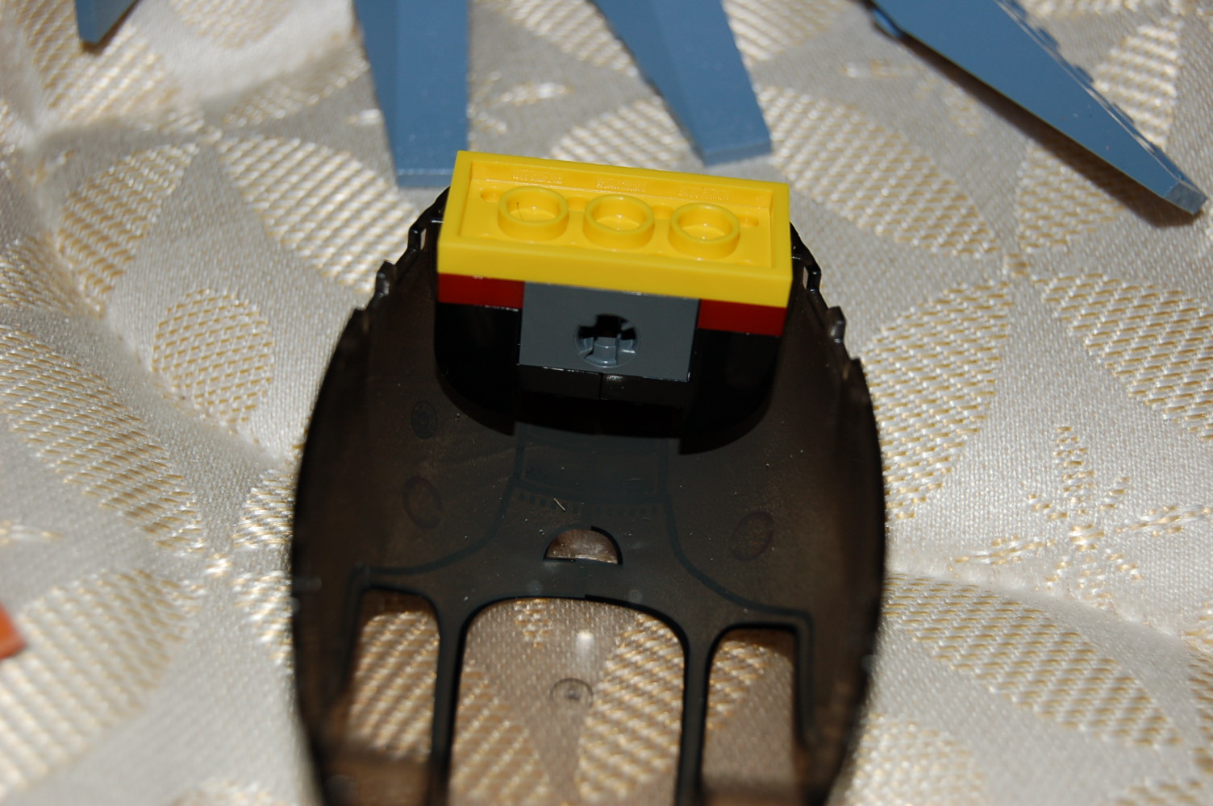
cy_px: 403
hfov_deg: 33.4
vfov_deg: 22.6
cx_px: 606
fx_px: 2020
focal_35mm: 60
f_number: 5.6
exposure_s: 1/125
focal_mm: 40
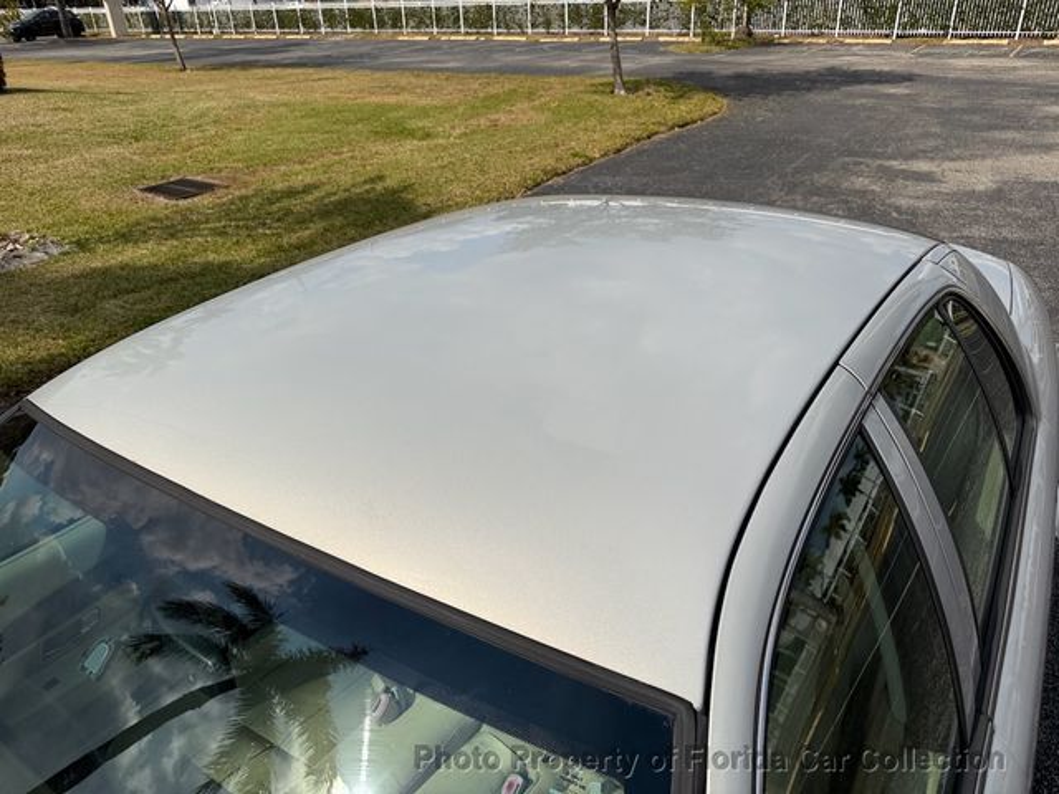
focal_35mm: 24
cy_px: 397
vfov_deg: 56.8
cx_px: 530
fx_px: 734
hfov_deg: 71.6
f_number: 1.78
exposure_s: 1/10309
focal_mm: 6.76
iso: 80
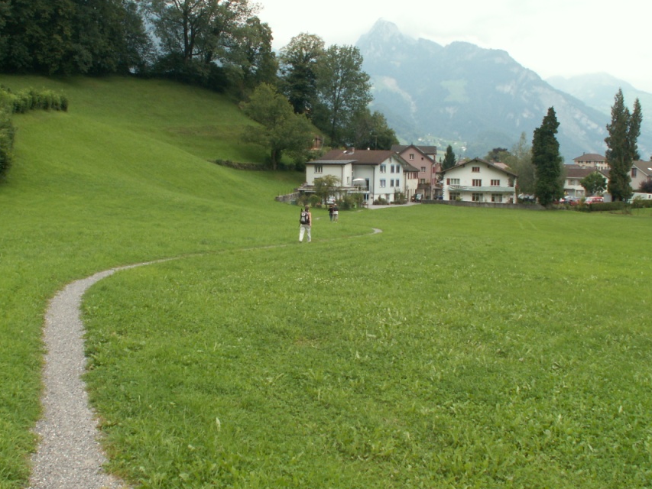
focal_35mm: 42
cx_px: 317
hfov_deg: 44.8
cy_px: 229
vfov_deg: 34.3
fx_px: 791
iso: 50
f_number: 5
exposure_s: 1/125
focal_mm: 5.86
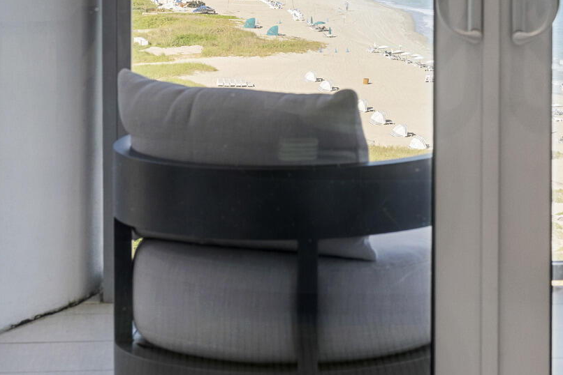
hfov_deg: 13.0
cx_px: 599
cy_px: -145
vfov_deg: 8.7
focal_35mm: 155
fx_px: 2425
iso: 125
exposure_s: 1/6
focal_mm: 50
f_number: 8
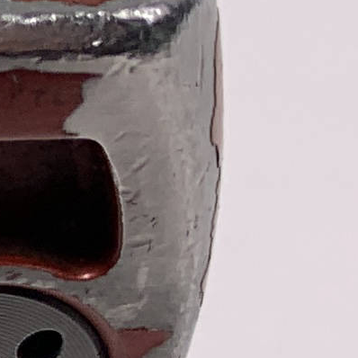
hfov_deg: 5.8
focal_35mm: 233
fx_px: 2726
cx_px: -1330
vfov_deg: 7.5
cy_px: 340
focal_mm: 4.25
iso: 25
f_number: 1.8
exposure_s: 1/297
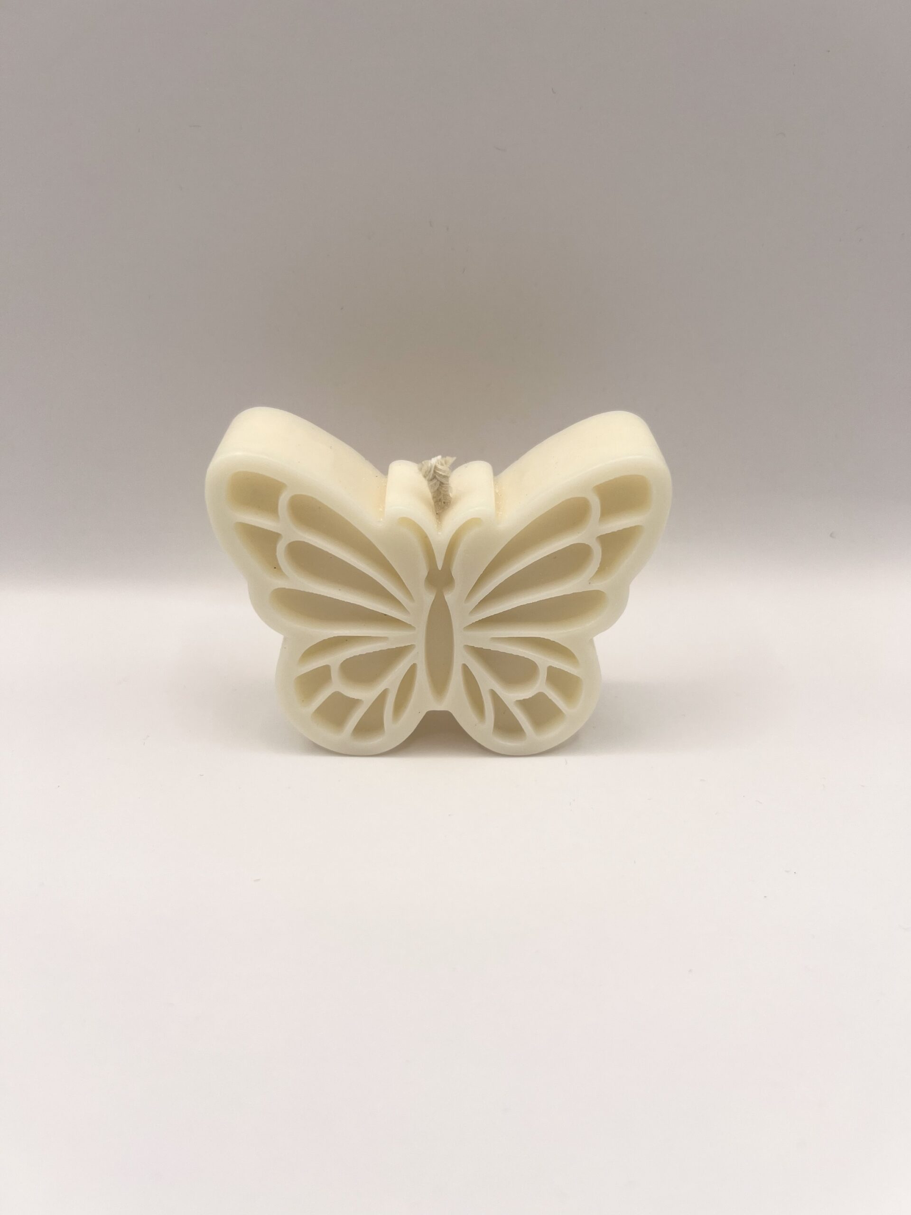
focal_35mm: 26
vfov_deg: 67.3
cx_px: 456
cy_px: 608
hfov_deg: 53.1
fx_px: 912
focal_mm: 5.7
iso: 40
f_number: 1.5
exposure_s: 1/190
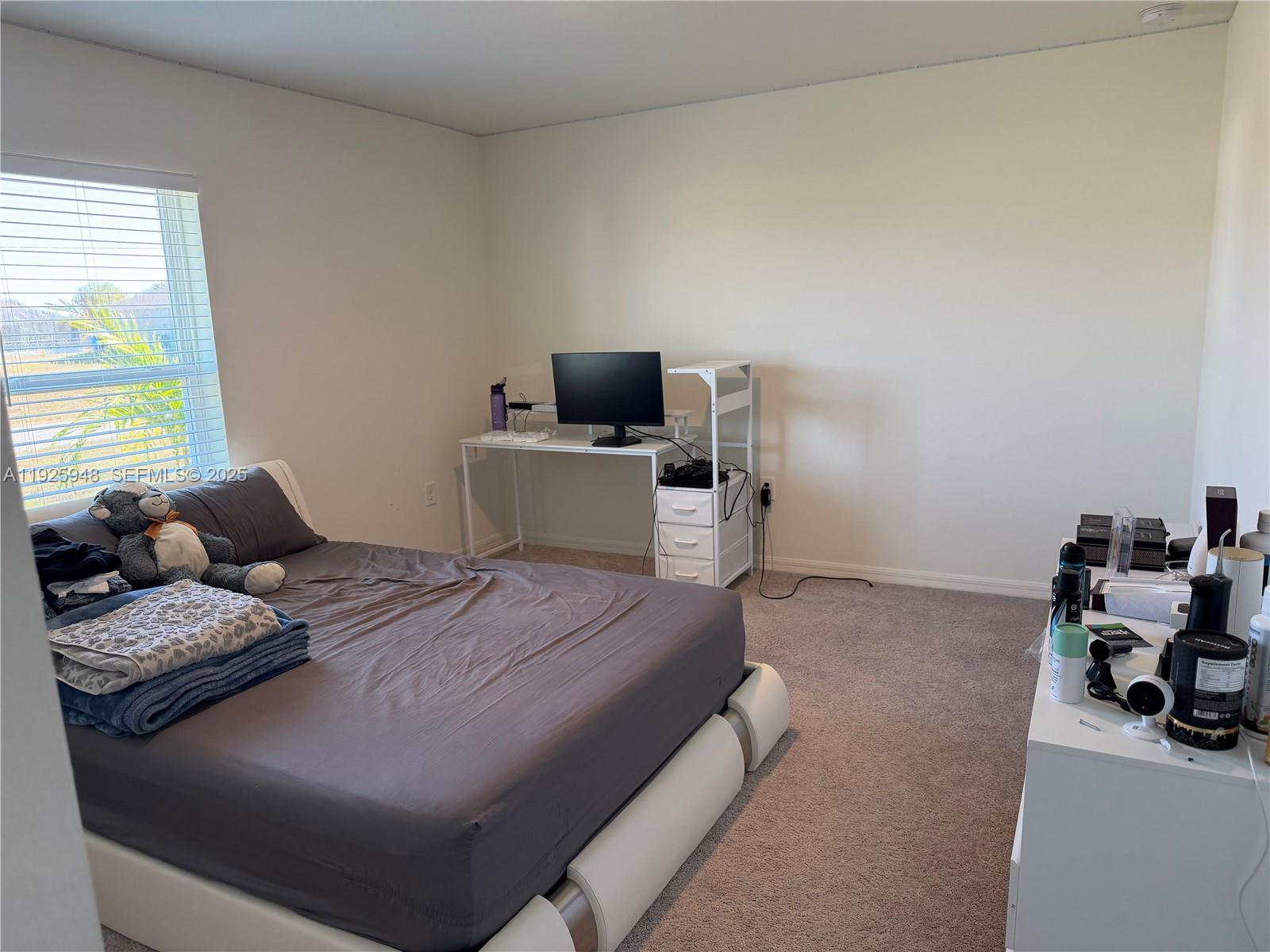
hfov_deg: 71.6
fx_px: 881
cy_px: 476
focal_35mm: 24
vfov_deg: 56.8
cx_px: 635
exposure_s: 1/120
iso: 250
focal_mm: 6.76
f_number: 1.78
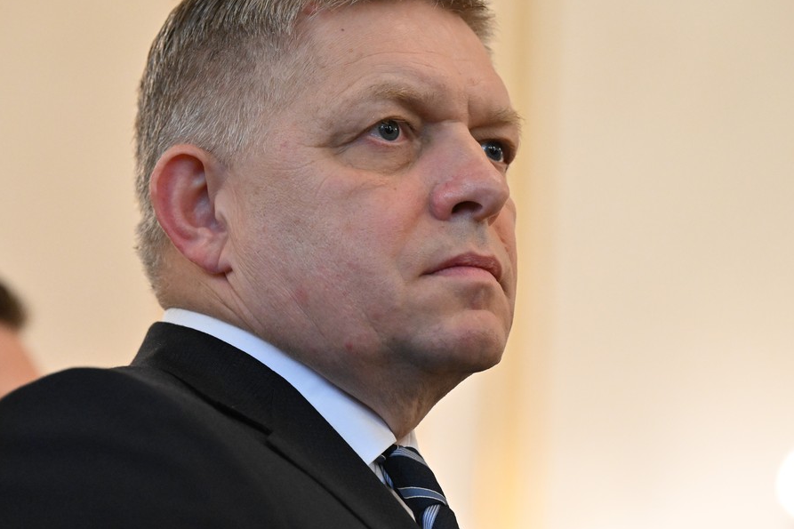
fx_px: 4785
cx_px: 397
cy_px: 233
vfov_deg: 6.3
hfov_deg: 9.5
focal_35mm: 217
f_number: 4
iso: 5000
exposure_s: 1/500
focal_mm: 155
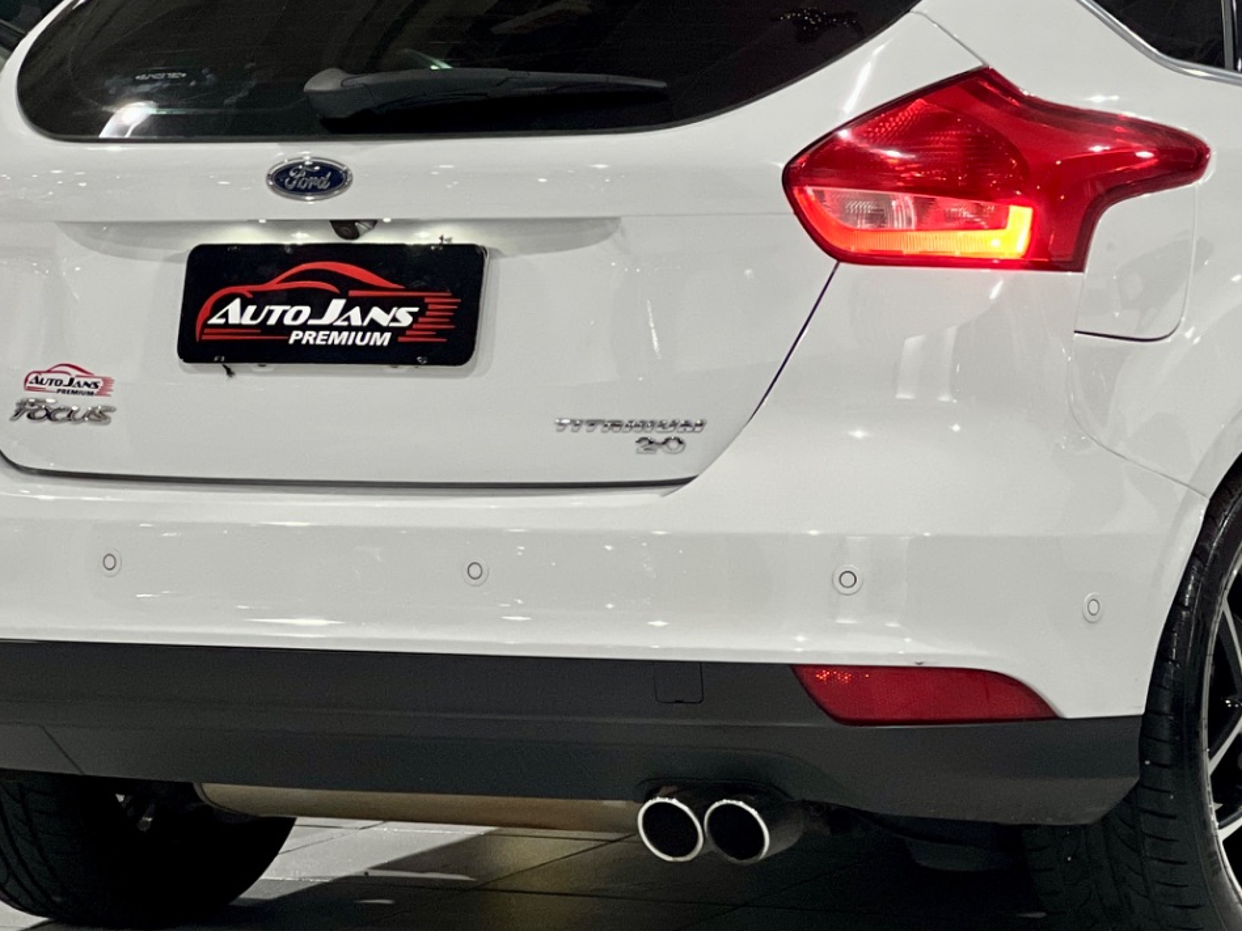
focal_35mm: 156
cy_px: 360
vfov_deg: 9.5
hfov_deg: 12.6
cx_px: 935
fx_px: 5597
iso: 250
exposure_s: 1/40
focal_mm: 9
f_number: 2.8
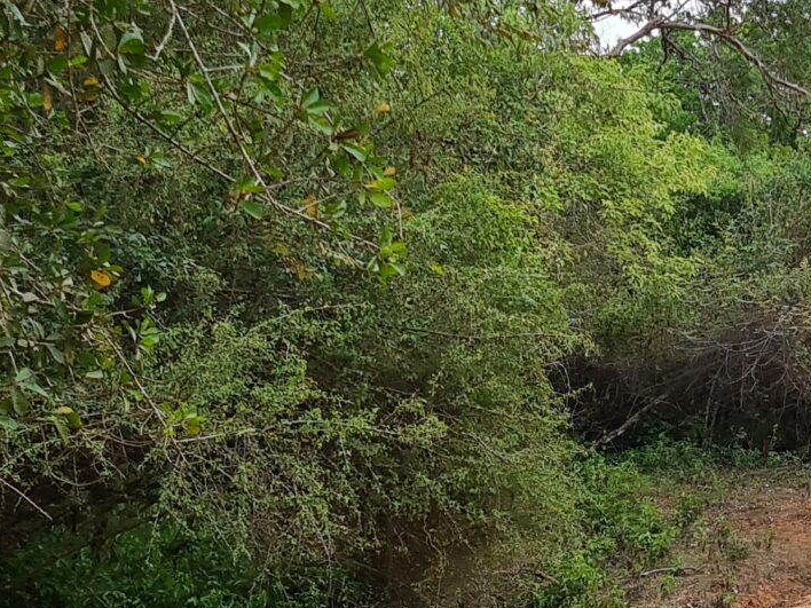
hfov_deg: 20.0
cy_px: 385
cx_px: 877
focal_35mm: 94
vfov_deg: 15.7
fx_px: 2202
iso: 50
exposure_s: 1/1592
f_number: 1.8
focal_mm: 5.4
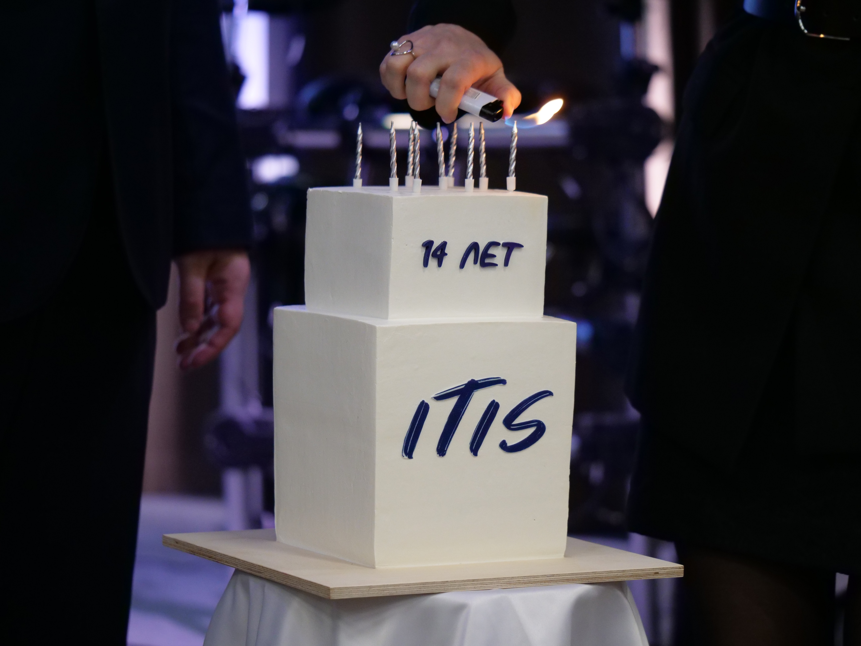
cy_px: 323
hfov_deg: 13.2
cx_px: 430
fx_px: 3731
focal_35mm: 150
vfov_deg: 9.9
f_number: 2.8
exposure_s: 1/160
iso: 2000
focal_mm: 75
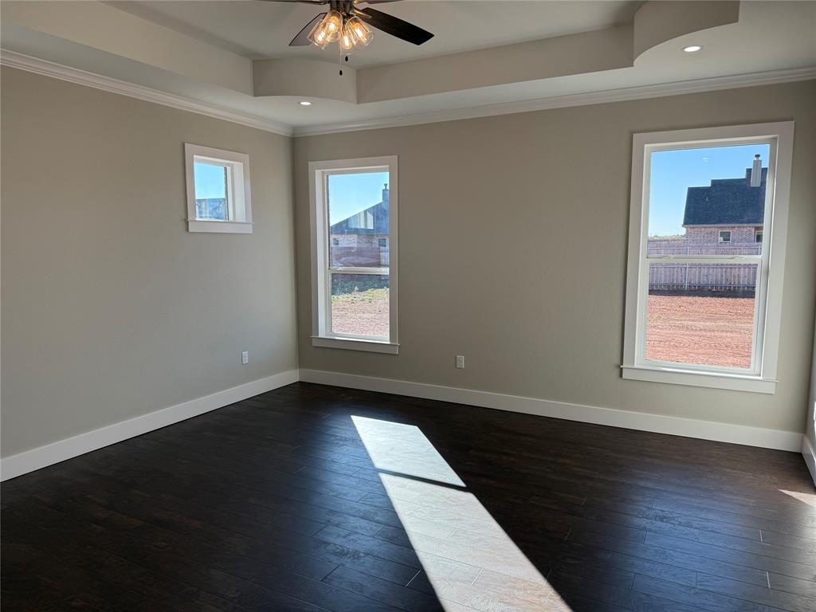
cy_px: 306
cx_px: 408
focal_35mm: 24
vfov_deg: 56.8
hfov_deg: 71.6
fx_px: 566
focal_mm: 6.76
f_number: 1.78
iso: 80
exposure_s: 1/555
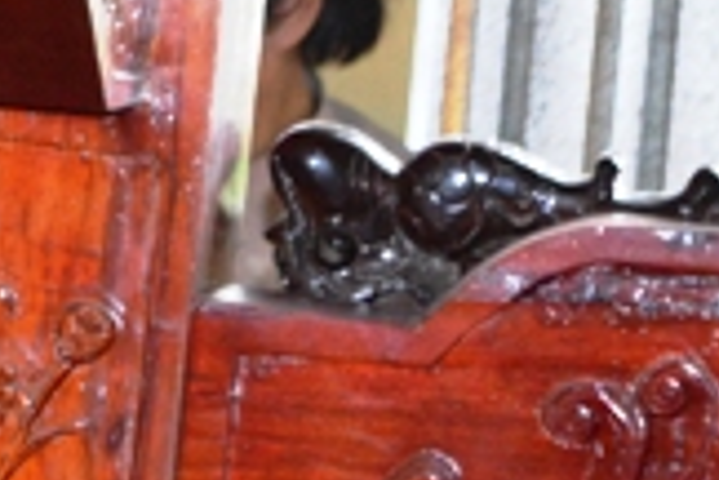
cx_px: -506
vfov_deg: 4.4
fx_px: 6171
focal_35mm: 309
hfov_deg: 6.5
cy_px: -431
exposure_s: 1/60
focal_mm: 52
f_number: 5.6
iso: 2500
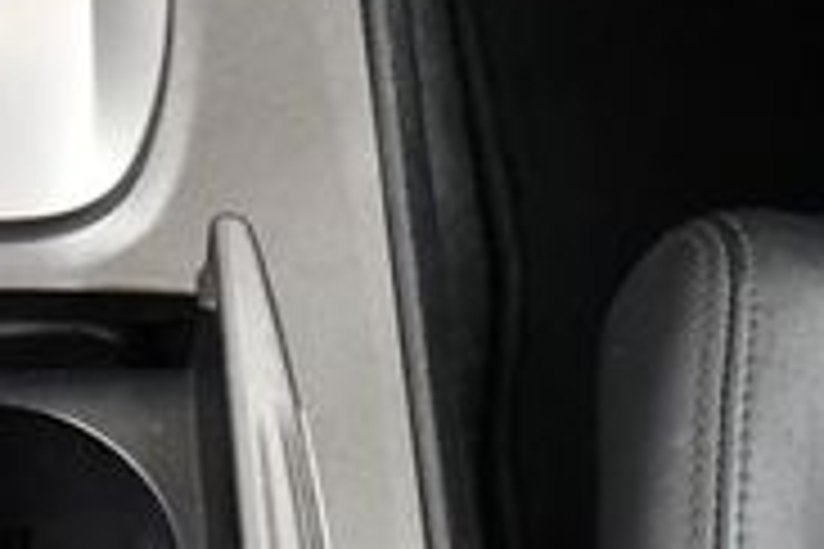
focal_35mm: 126
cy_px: 108
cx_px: -72
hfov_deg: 15.8
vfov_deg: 10.8
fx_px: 2884
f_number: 3.5
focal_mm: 18
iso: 3200
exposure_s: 1/60
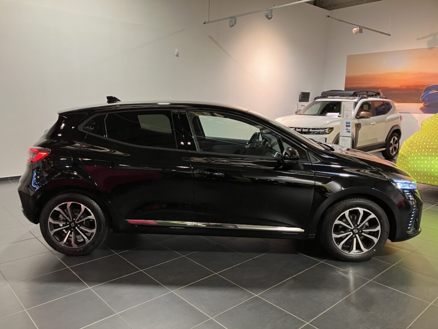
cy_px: 164
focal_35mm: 28
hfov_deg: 63.4
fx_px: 354
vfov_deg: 49.7
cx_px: 219
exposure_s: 1/50
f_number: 1.8
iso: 80
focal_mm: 3.99
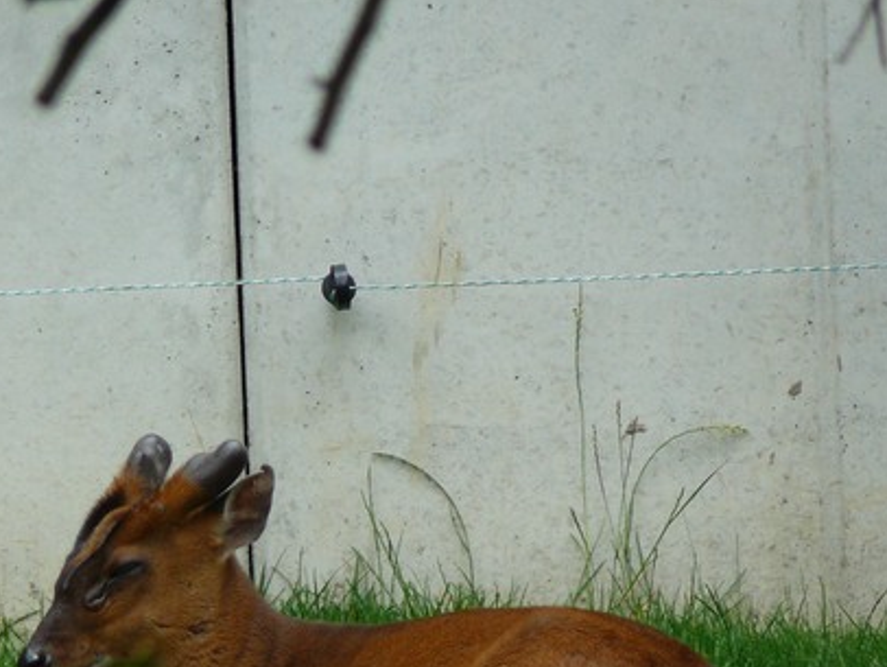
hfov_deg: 2.6
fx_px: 19870
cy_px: 566
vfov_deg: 1.9
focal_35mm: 775
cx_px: 286
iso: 100
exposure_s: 1/100
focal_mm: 88.8
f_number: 3.7
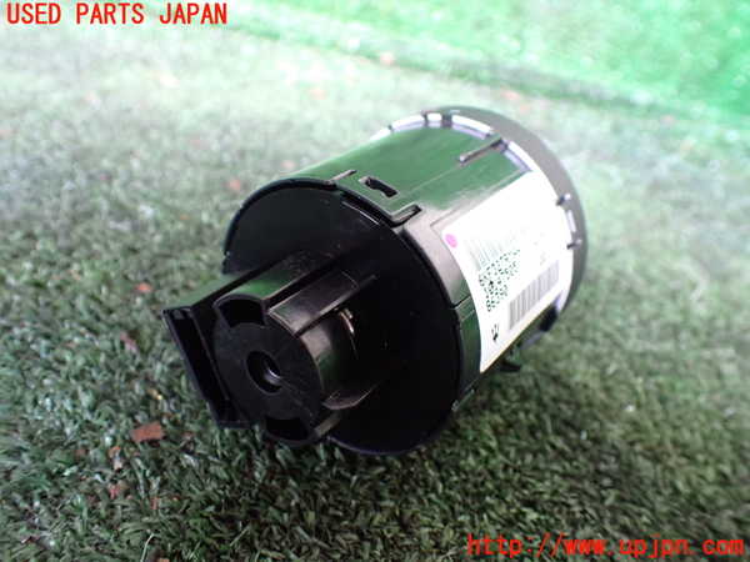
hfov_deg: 60.0
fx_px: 650
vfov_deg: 46.8
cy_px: 281
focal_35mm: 30
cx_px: 375
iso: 800
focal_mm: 5.4
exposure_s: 1/50
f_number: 2.3
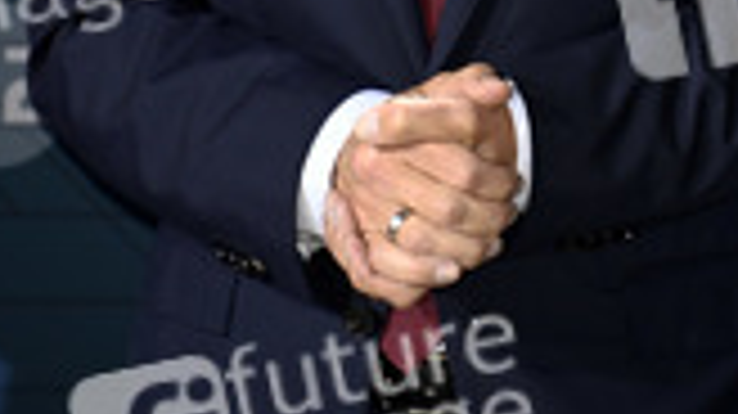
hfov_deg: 2.8
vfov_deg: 1.6
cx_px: 432
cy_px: -252
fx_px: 14980
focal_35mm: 766
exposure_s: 1/250
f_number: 5.6
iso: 2500
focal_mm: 300
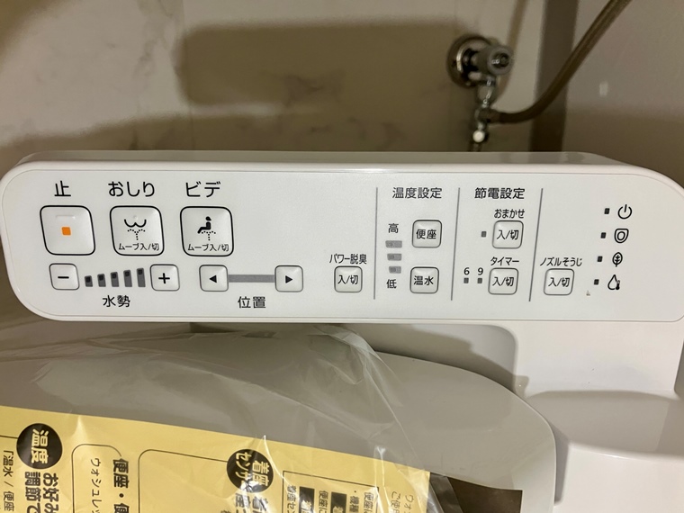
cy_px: 256
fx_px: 553
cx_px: 342
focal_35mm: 28
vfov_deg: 49.7
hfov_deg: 63.4
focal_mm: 3.99
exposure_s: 1/50
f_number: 1.8
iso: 100
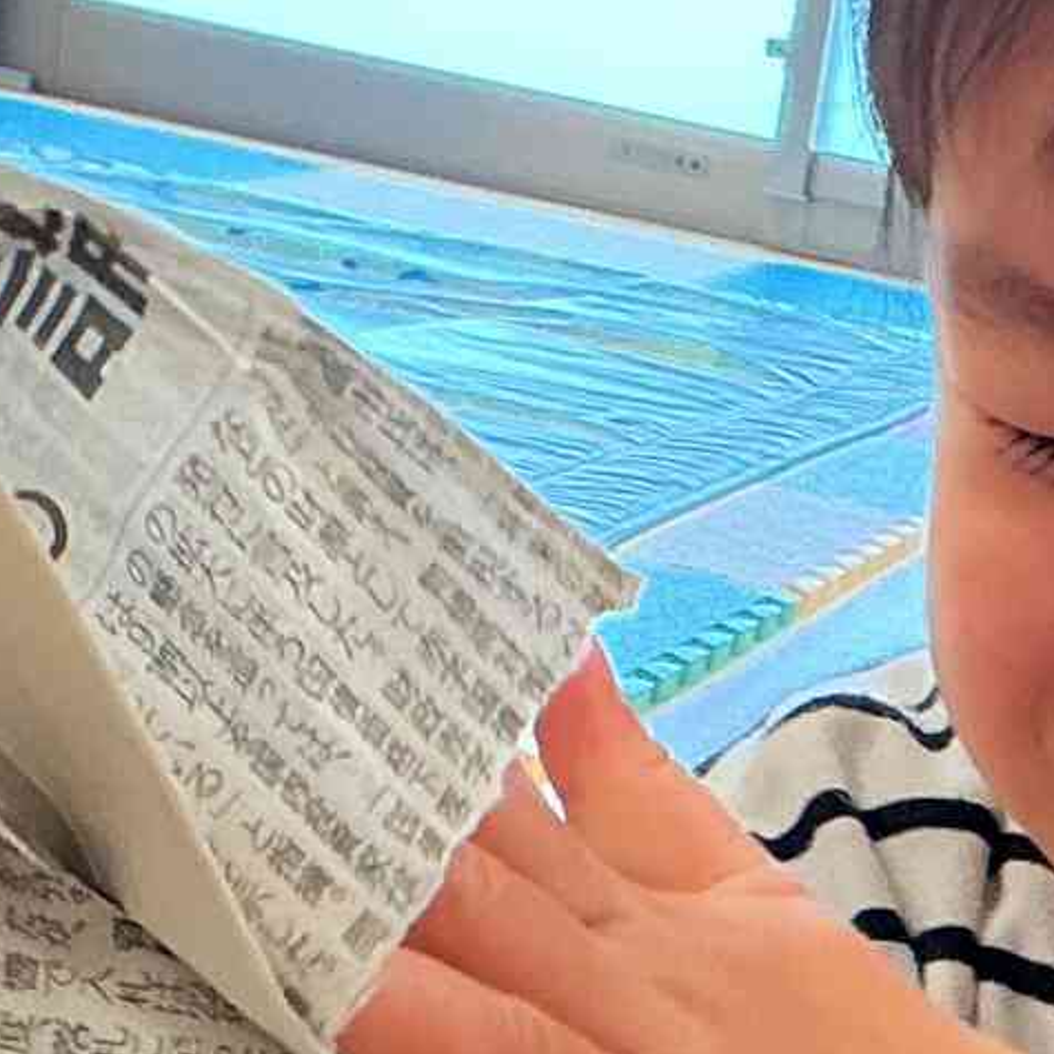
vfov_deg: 11.9
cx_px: 1112
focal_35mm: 144
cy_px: 1291
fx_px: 4961
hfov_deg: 12.0
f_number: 1.8
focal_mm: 3
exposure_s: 1/120
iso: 40
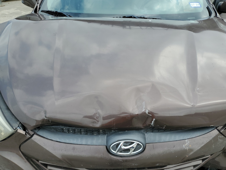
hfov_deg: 67.3
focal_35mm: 26
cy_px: 85
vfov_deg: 53.1
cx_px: 113
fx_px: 170
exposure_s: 1/1111
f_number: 1.5
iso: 50
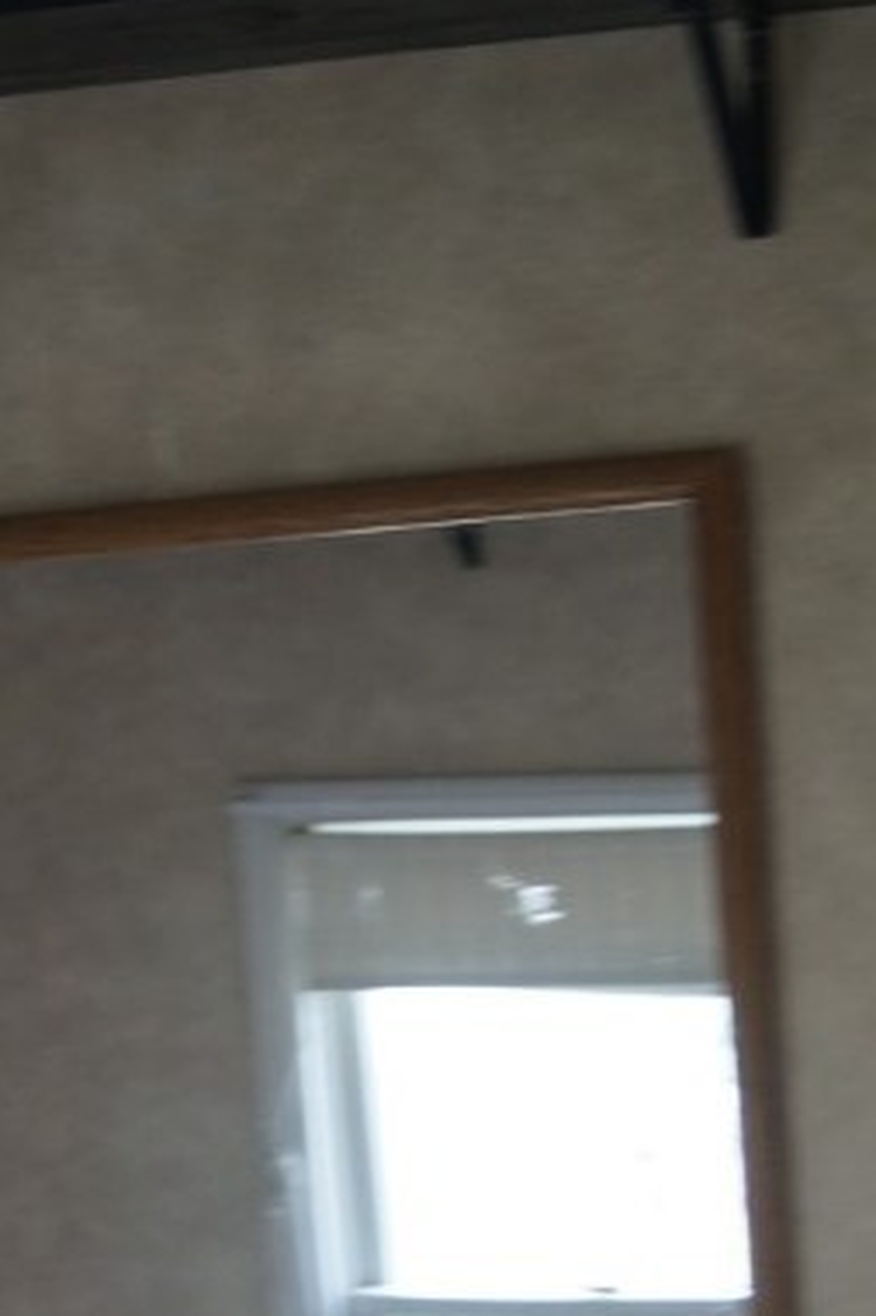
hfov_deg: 12.9
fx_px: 3873
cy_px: 1143
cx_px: 436
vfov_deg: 19.0
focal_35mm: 106
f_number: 4
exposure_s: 1/60
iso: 500
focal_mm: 35
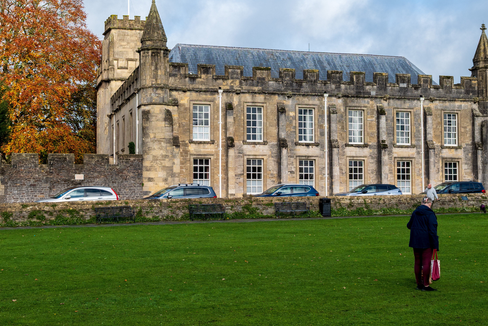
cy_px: 161
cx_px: 253
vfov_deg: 23.1
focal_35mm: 59
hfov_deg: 34.1
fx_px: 796
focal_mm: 27
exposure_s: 1/640
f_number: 5.6
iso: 200
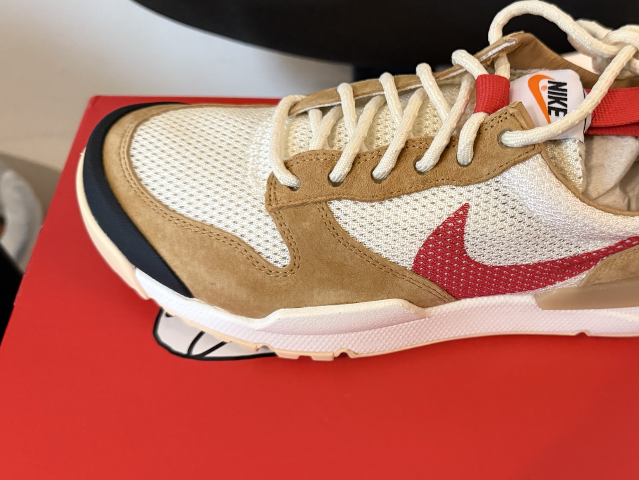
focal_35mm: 34
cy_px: 235
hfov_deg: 52.7
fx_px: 628
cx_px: 438
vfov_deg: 41.8
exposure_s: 1/60
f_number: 1.78
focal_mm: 6.76
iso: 500
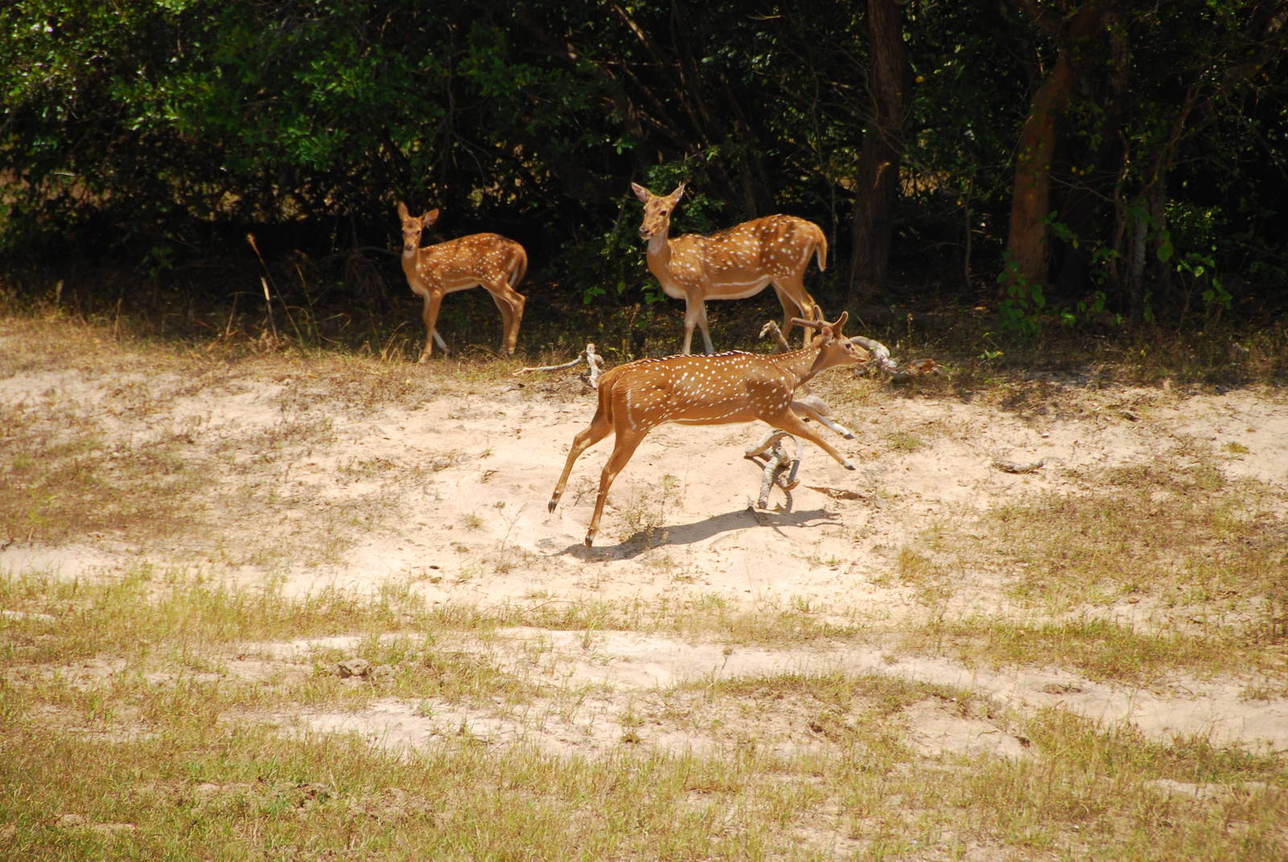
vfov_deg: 4.6
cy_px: 431
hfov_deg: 6.9
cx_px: 644
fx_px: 10746
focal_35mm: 300
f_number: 5.6
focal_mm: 200
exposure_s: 1/800
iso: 200
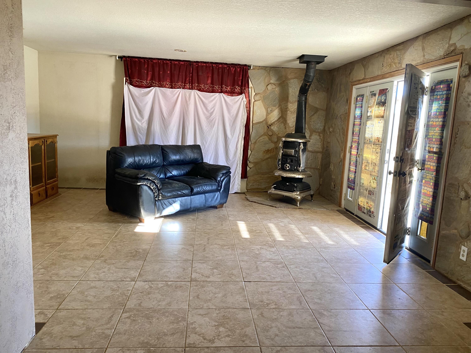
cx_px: 236
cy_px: 176
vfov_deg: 53.1
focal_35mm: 26
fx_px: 354
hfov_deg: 67.3
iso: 125
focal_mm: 4.25
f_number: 1.8
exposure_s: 1/68
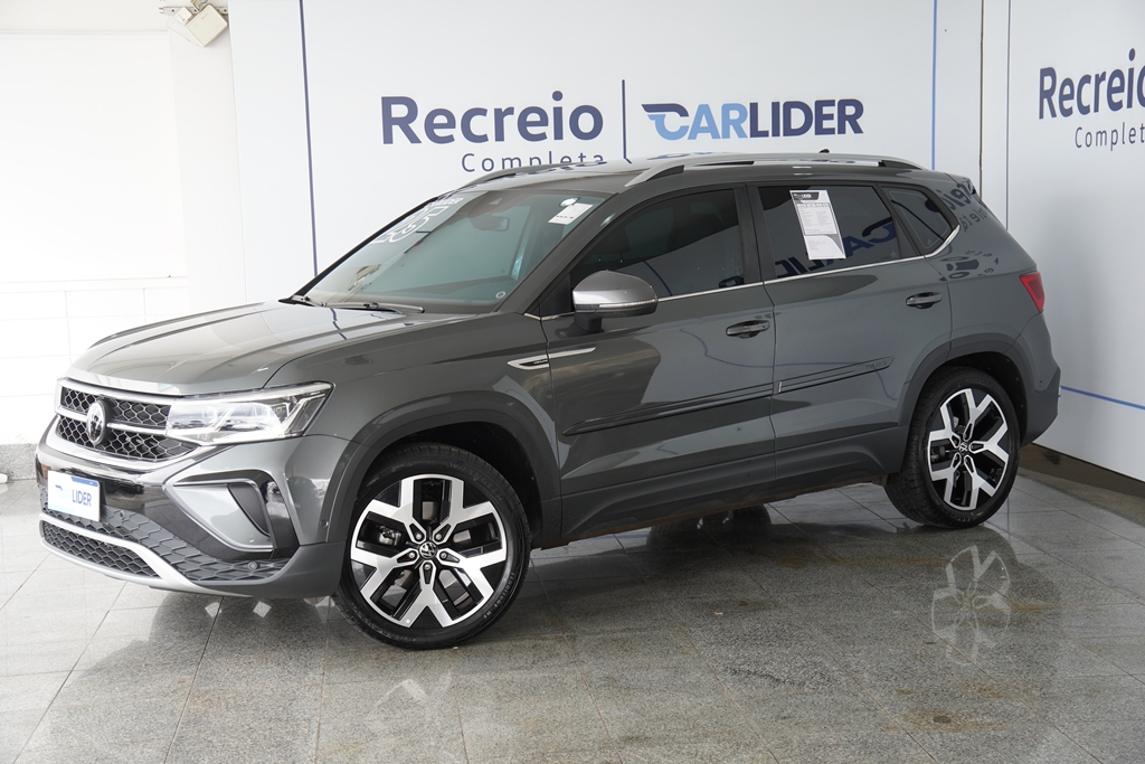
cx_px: 572
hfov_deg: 36.9
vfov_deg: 25.1
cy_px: 382
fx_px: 1718
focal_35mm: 54
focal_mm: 36
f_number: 4
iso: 160
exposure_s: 1/60
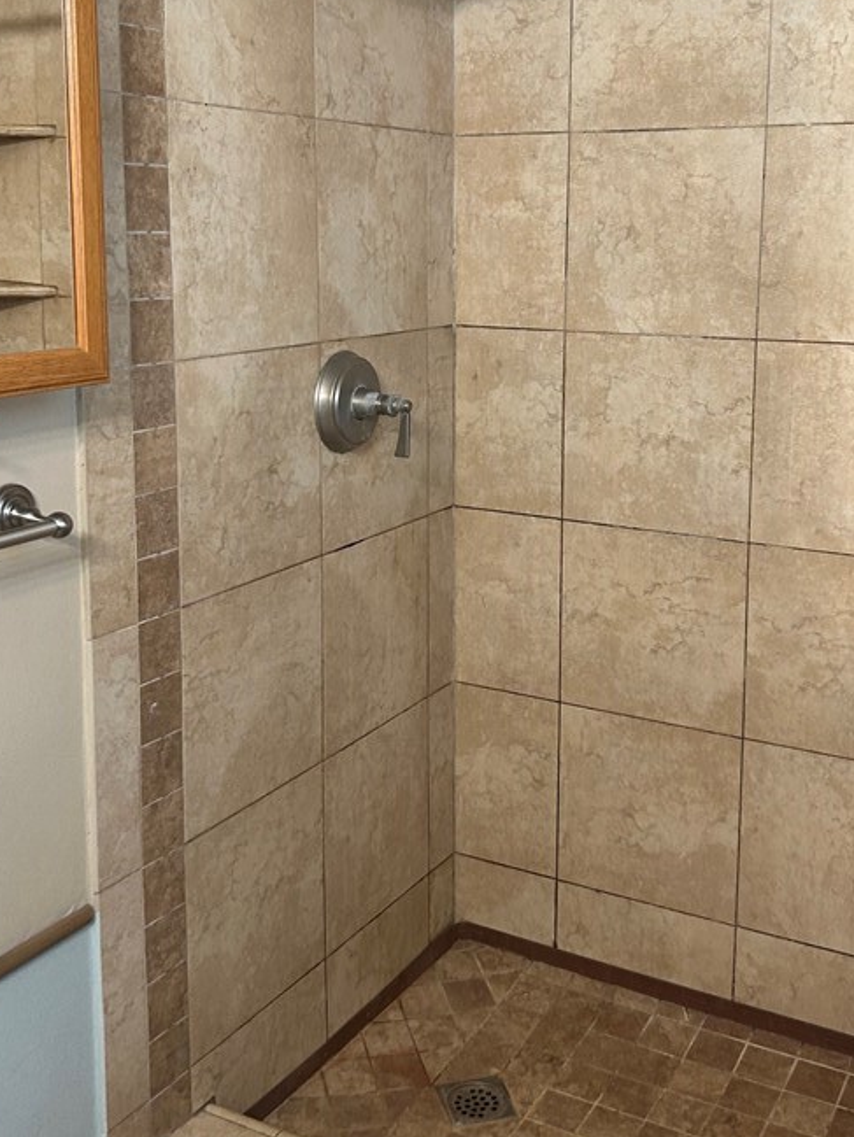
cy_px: 426
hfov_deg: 35.1
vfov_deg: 45.4
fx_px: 1348
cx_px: 451
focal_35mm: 41
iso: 80
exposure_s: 1/60
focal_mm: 5.7
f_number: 1.5
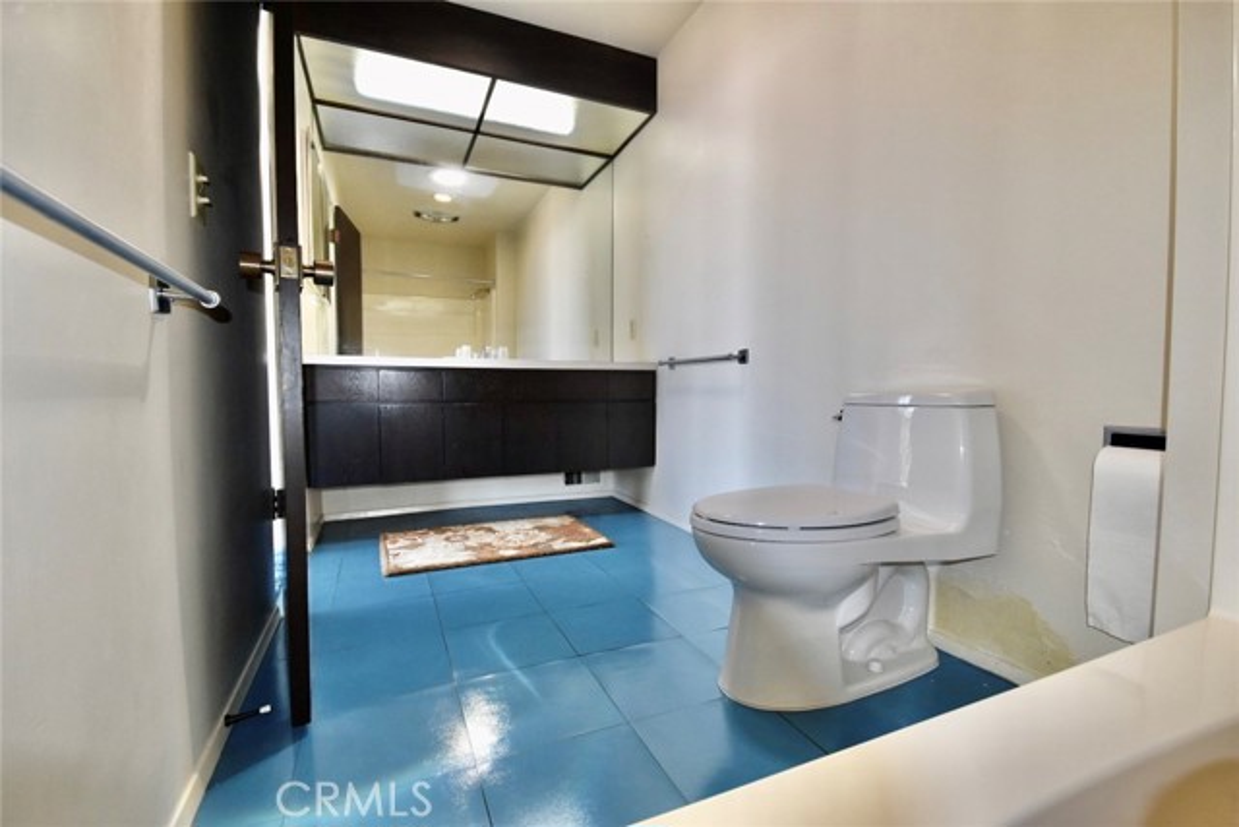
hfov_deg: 100.4
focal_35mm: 15
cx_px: 620
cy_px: 414
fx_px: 516
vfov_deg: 77.4
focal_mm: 10
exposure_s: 1/125
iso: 800
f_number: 5.6
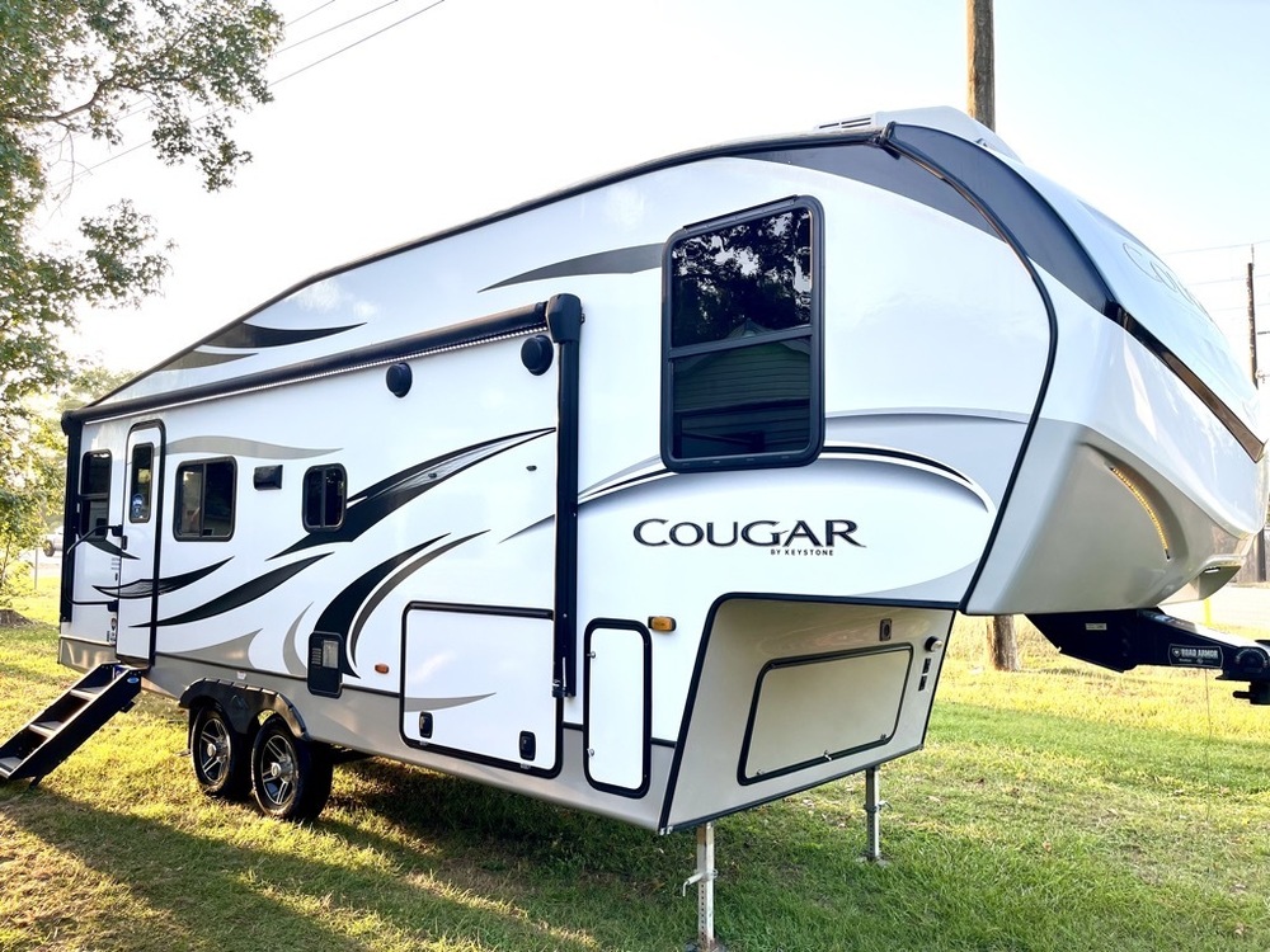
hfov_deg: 67.3
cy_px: 476
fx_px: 954
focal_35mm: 26
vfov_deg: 53.1
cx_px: 635
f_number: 1.6
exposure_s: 1/288
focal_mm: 5.1
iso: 40
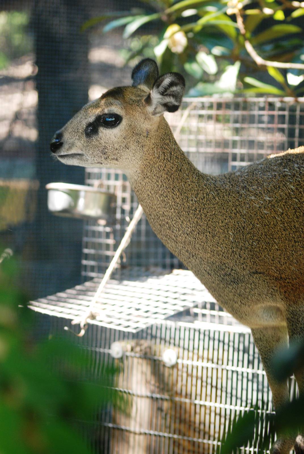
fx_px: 1800
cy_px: 227
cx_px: 152
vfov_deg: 14.4
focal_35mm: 142
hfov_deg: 9.7
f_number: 4.2
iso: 400
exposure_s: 1/60
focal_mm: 95
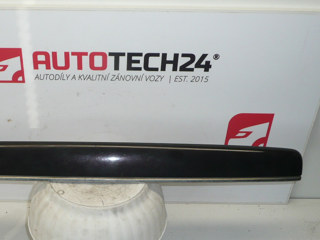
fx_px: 416
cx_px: 106
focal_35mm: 45
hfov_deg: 41.5
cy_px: 156
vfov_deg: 32.0
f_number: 3.3
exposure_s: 1/200
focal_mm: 4.6
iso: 100
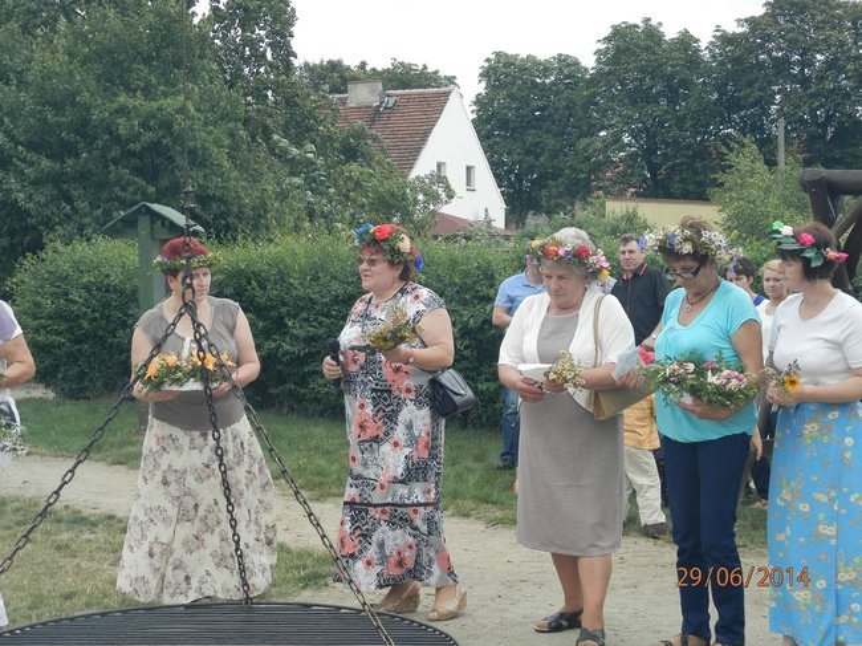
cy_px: 323
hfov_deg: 34.9
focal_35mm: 55
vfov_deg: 26.5
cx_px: 431
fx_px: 1369
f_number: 3.8
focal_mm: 9.9
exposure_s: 1/320
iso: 80
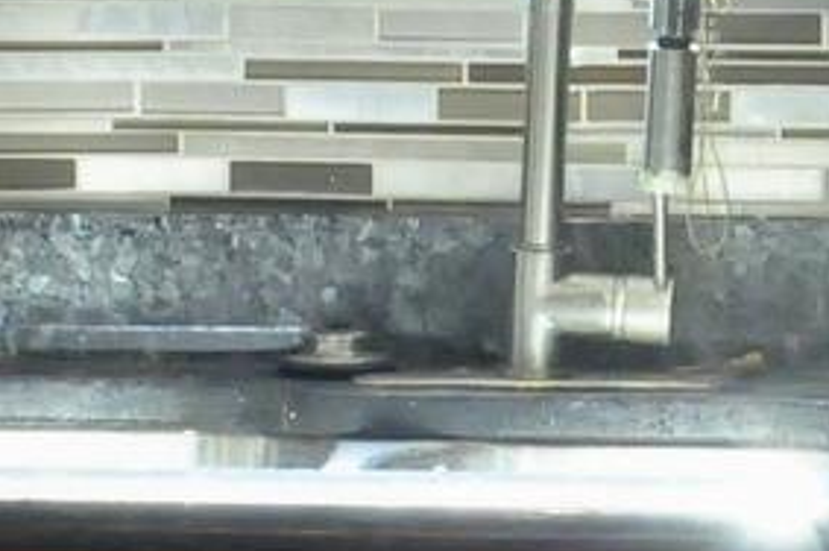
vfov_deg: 5.0
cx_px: 747
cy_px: -114
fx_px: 6248
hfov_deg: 7.6
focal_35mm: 272
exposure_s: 1/60
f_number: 9
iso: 3200
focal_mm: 25
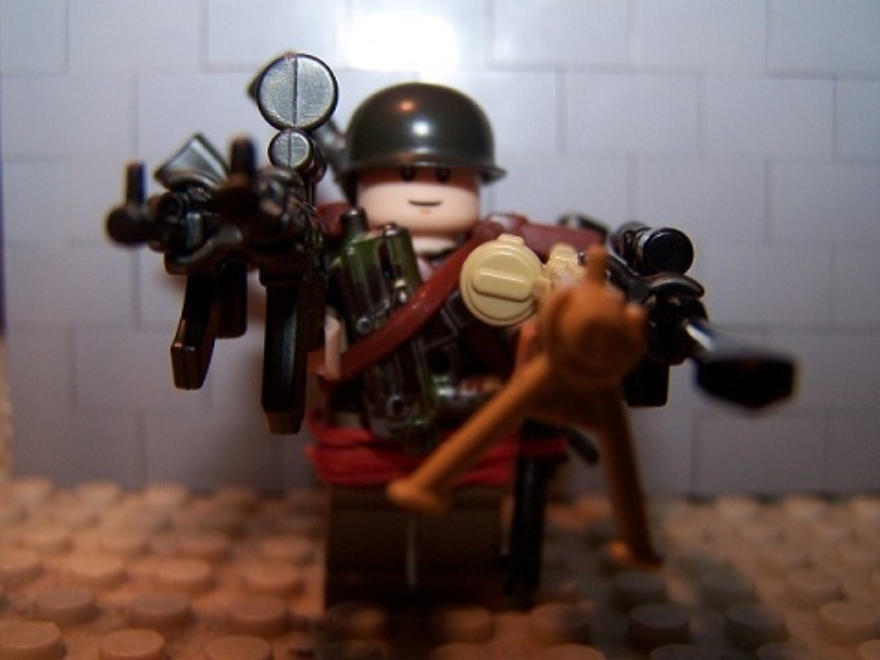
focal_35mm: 38
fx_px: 966
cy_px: 330
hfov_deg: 49.0
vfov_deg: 37.7
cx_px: 440
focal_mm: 6.3
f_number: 2.8
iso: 80
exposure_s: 1/60
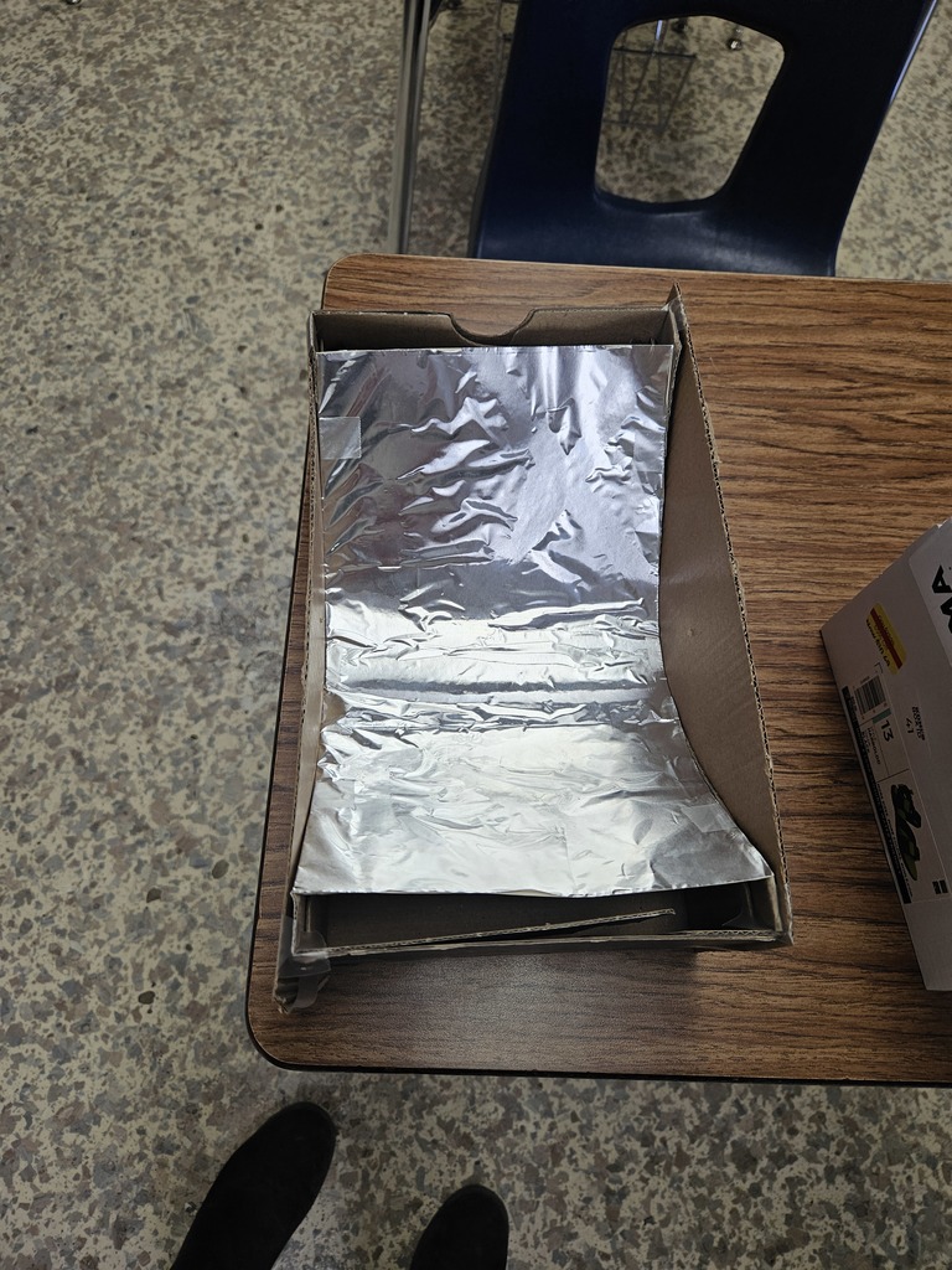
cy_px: 635
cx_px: 476
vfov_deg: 73.9
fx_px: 843
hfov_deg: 58.9
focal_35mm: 23
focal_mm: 5.4
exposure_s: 1/120
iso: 32
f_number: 1.8
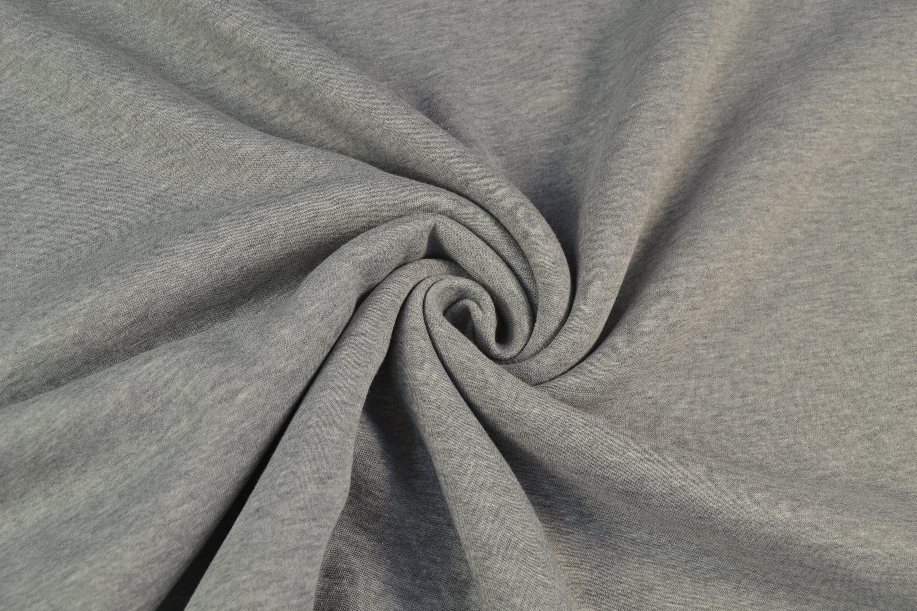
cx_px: 458
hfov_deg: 53.1
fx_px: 917
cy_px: 306
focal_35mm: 36
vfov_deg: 36.9
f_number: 8
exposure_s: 1/15
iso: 100
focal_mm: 24
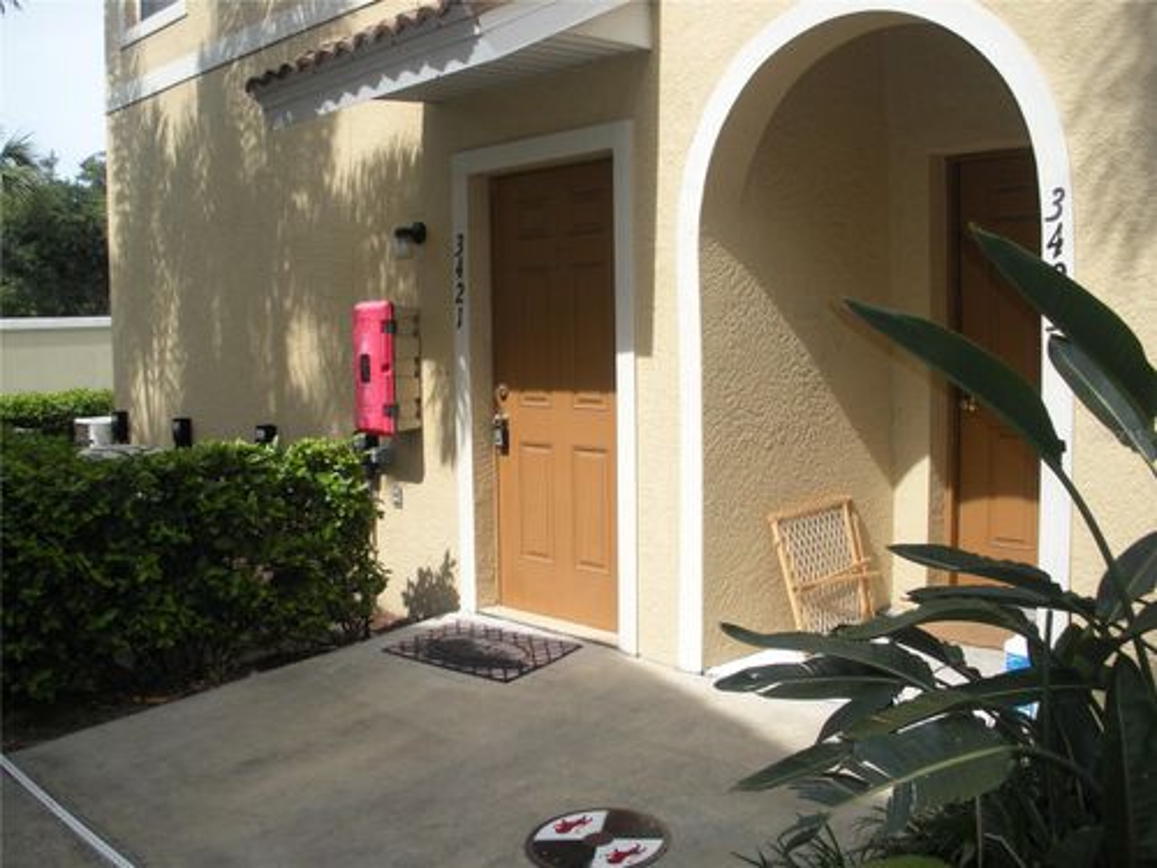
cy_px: 434
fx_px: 1203
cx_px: 578
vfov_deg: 39.7
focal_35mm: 36
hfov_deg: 51.4
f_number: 3.5
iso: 88
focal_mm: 6.3
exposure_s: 1/587
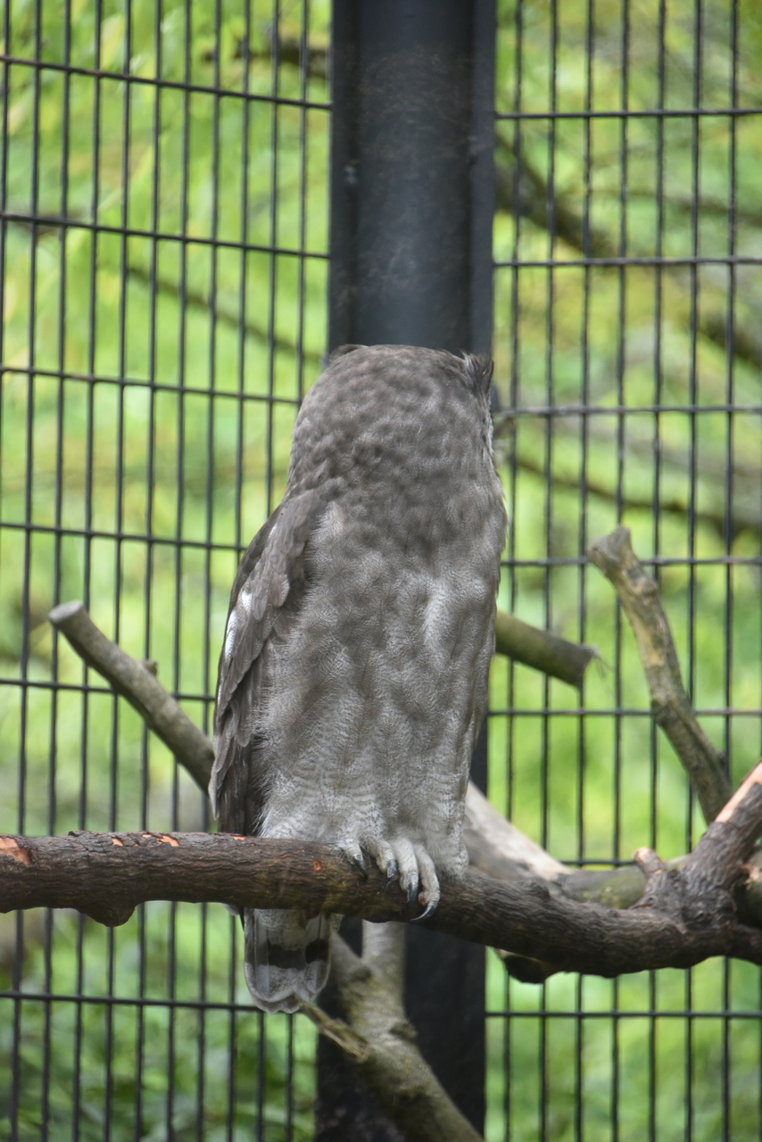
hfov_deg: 4.6
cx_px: 381
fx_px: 9519
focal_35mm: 300
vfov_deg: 6.9
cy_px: 571
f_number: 5.6
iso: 2800
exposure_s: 1/640
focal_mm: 300
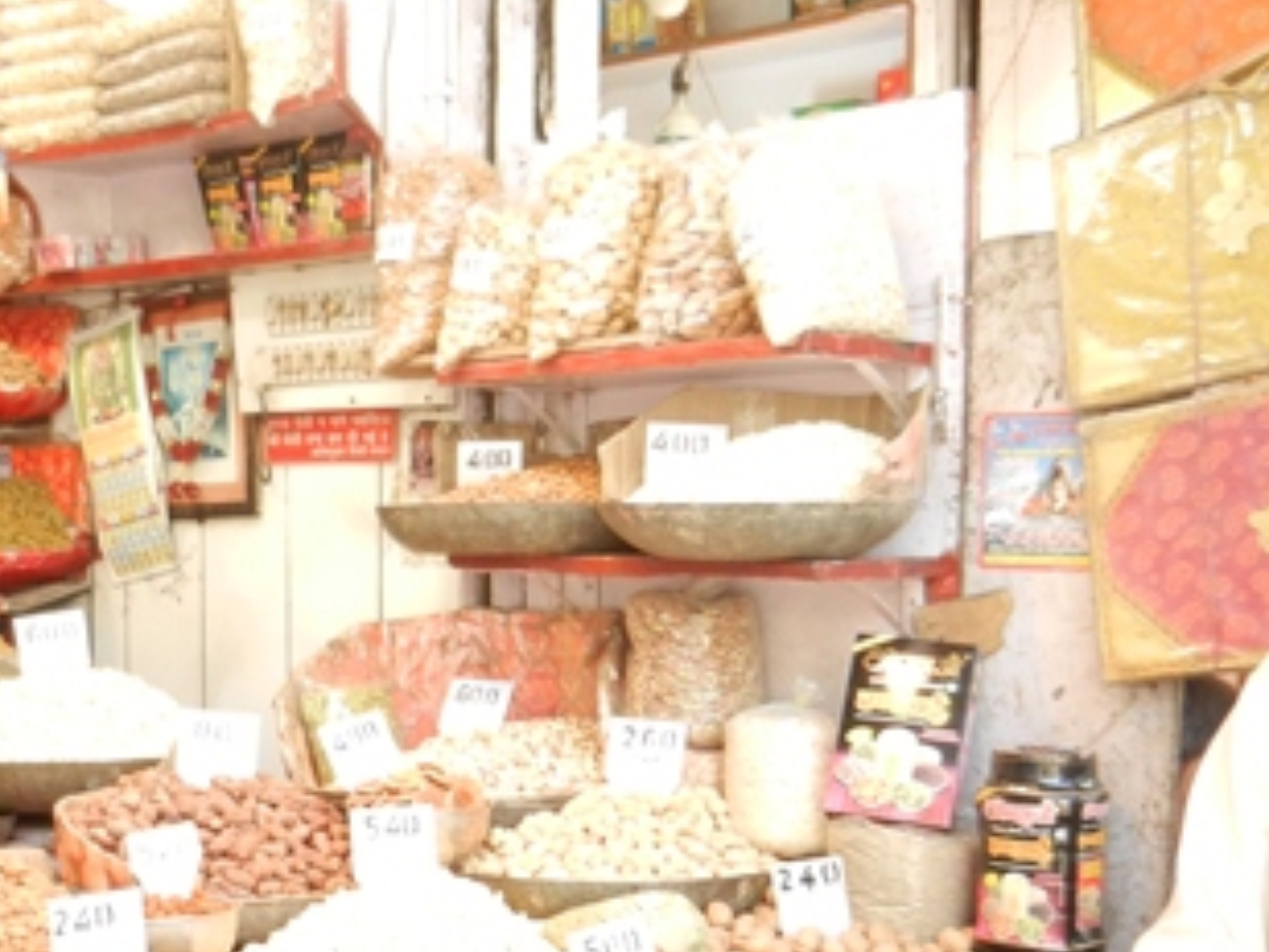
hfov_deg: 36.6
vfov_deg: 27.6
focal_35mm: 52
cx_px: 490
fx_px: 1906
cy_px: 738
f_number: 3.5
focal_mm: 4.5
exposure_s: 1/40
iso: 160
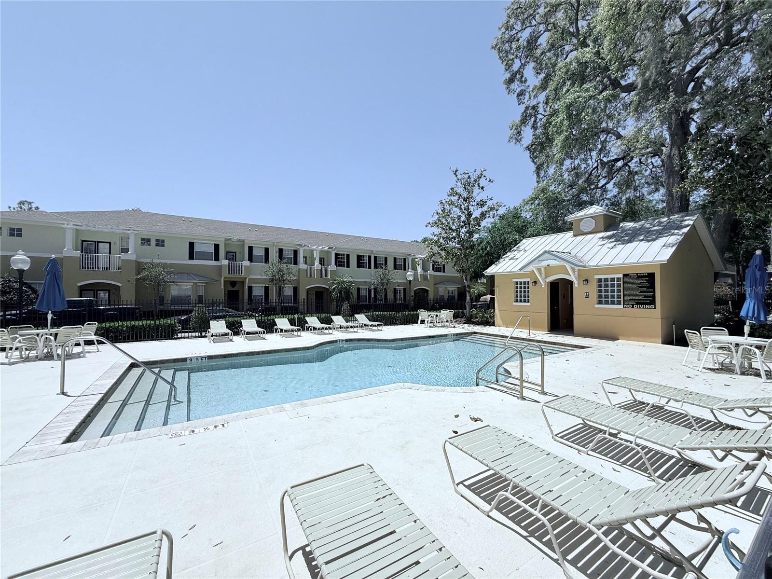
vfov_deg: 85.7
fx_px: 312
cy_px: 290
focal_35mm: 14
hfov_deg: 102.1
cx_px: 386
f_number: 2.2
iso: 50
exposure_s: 1/4425
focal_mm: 2.22
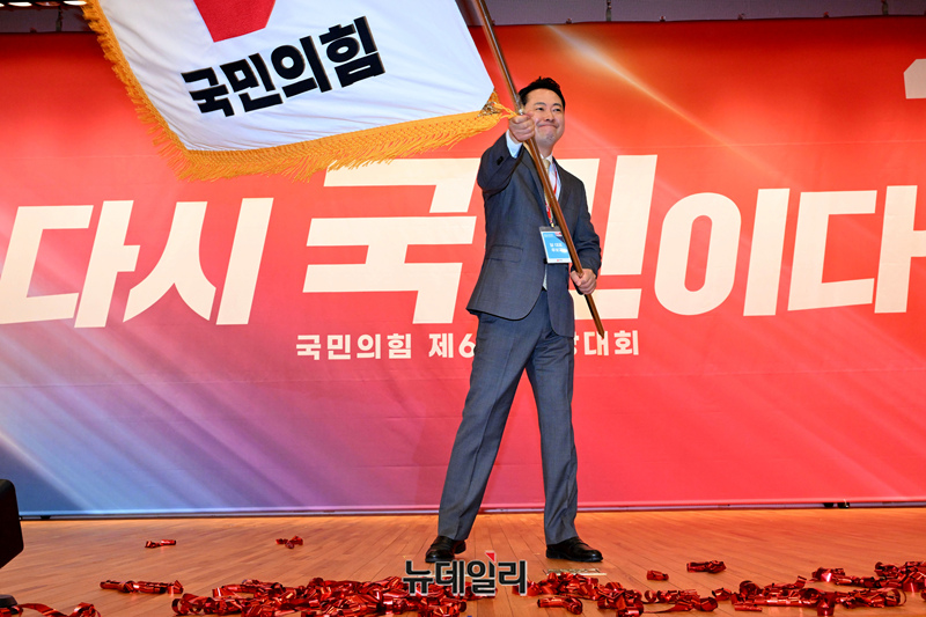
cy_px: 308
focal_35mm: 33
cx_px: 463
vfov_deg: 40.0
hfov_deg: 57.2
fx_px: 849
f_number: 7.1
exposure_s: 1/250
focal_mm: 33
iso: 3200
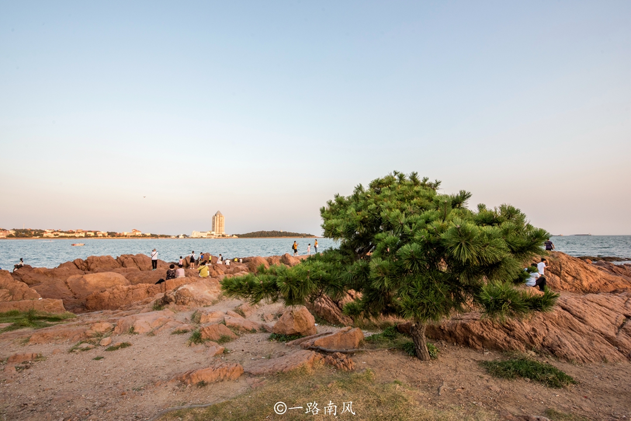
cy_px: 210
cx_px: 316
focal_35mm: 15
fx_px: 263
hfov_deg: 100.4
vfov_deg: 77.4
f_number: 11
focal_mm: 15
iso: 320
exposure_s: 1/100
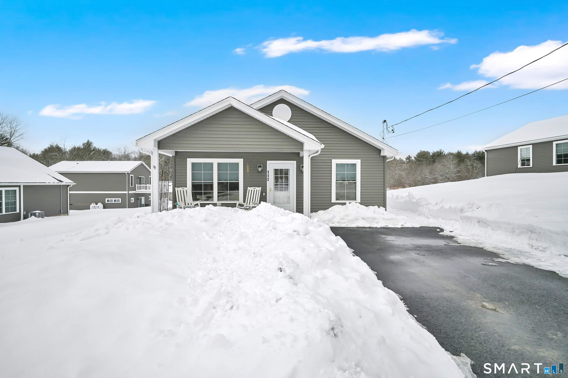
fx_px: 252
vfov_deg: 73.7
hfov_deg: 96.8
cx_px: 284
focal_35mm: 16
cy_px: 189
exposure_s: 1/2000
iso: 400
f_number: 8
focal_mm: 16
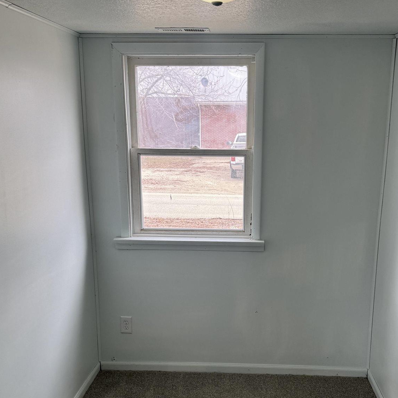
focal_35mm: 43
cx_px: 222
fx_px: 559
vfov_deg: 38.4
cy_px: 284
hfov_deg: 39.1
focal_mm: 6.76
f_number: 1.78
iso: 80
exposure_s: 1/120
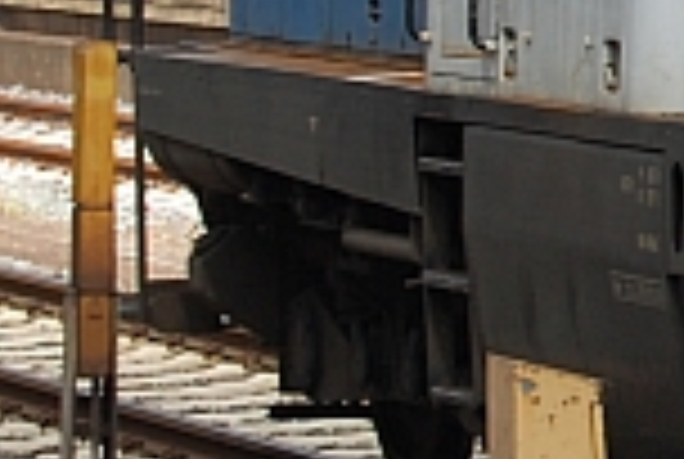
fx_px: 8293
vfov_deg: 3.2
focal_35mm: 436
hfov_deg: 4.6
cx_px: 1395
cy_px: -252
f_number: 6.3
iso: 200
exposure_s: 1/320
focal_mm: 55
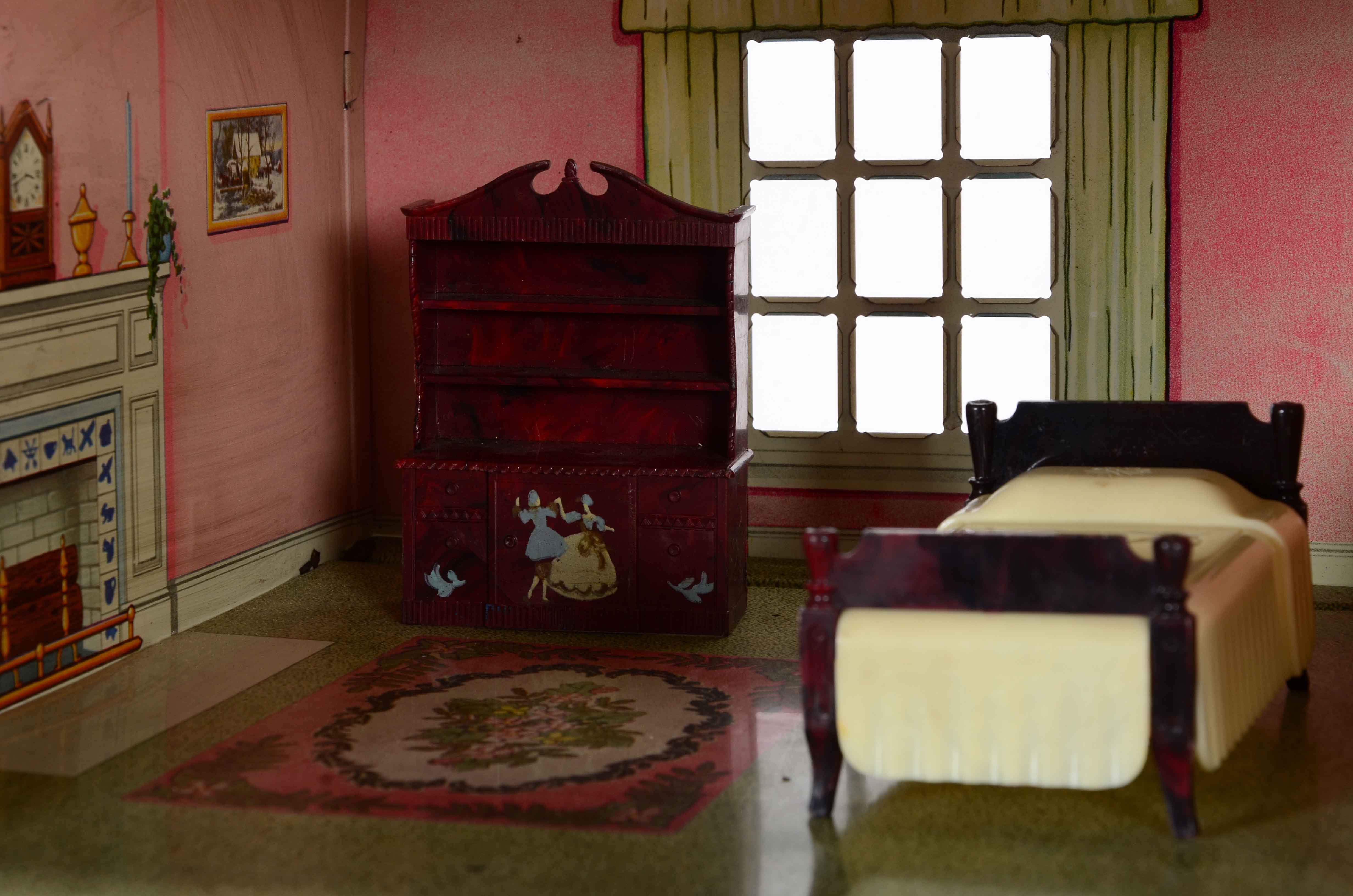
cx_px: 676
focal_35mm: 105
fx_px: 3938
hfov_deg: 19.5
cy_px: 448
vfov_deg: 13.0
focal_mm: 70
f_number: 13
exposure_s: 1/160
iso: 200
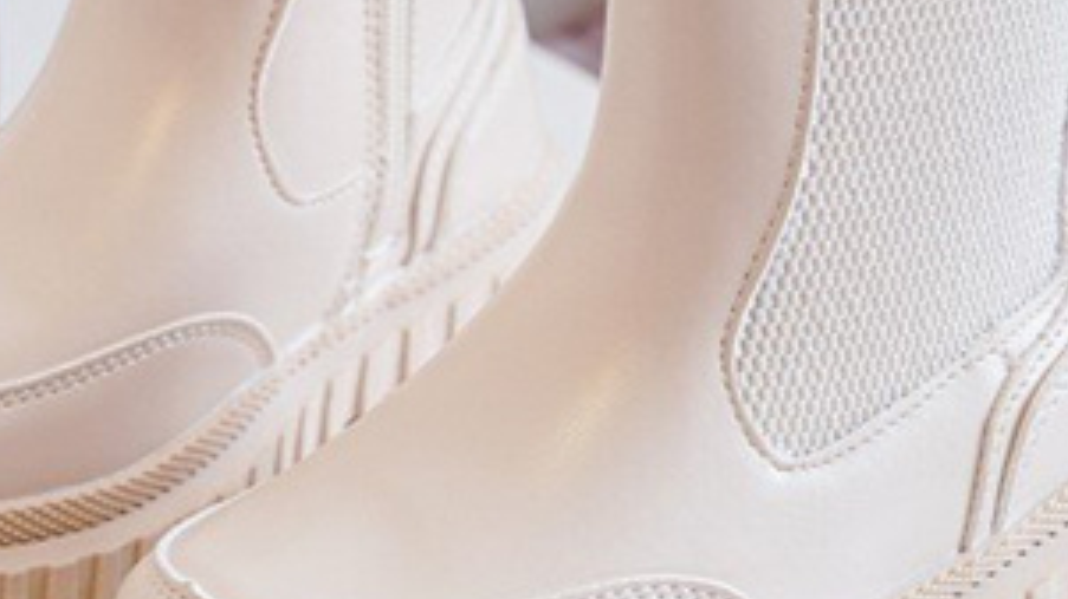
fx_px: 2661
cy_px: 167
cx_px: 472
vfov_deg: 12.8
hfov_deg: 22.7
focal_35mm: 94
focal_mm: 45
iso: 500
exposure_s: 1/100
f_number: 4
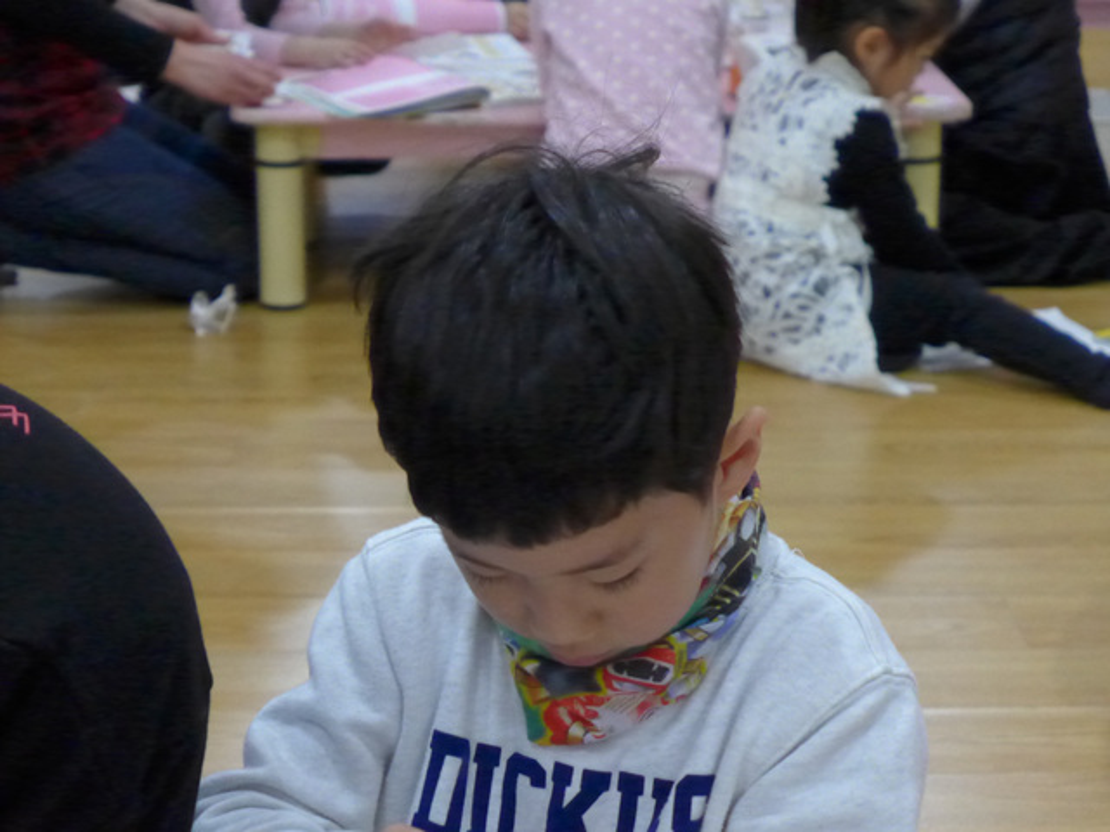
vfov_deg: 16.4
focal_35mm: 90
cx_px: 555
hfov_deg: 21.8
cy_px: 416
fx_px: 2886
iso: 1600
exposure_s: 1/500
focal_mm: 17.7
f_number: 2.3
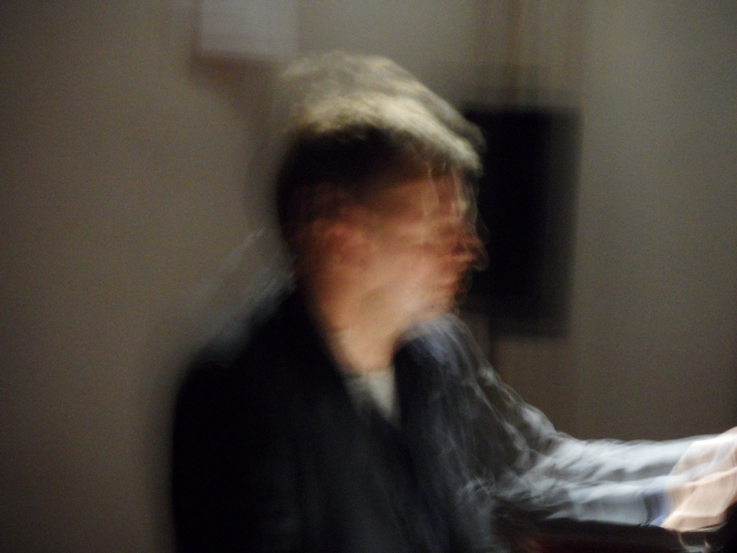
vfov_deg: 6.2
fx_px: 5110
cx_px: 368
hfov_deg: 8.2
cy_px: 276
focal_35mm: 240
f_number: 5
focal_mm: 39.5
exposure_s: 1
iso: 400
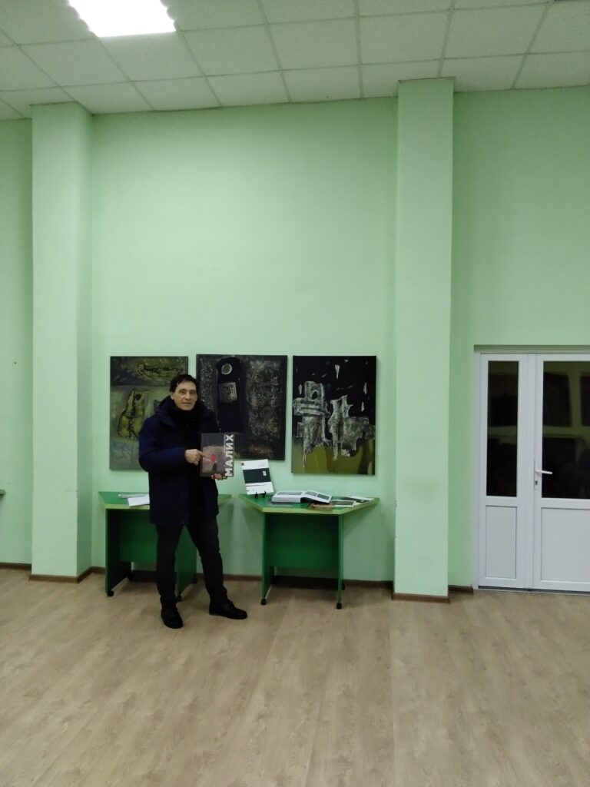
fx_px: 591
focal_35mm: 26
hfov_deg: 53.1
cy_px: 394
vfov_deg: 67.3
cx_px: 295
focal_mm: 2.78
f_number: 2
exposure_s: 1/100
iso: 290
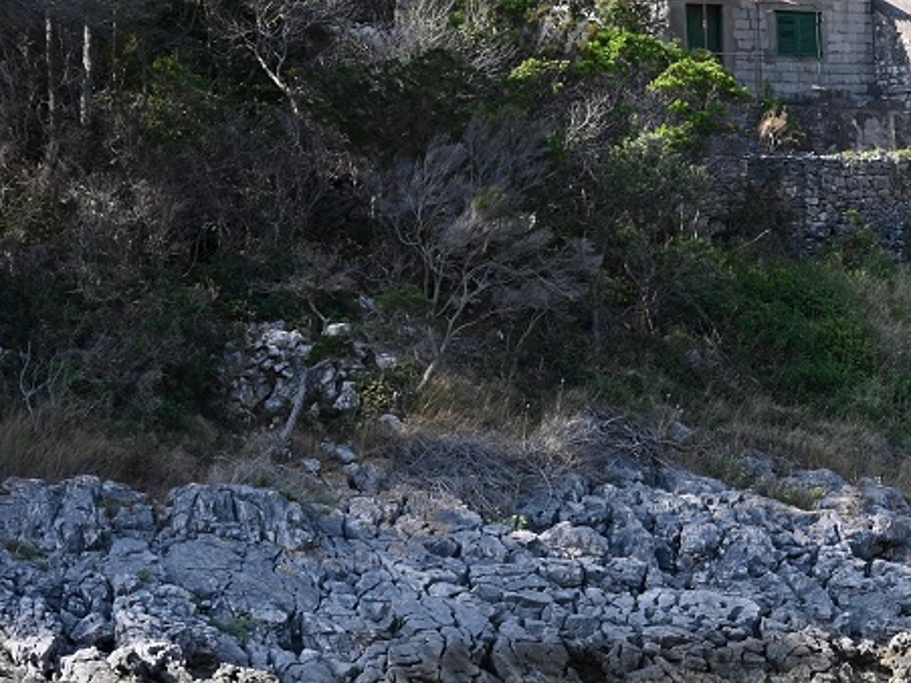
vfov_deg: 7.6
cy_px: 583
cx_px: 1273
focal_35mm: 194
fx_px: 5104
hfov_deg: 9.9
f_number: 5.6
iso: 200
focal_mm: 70
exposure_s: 1/500
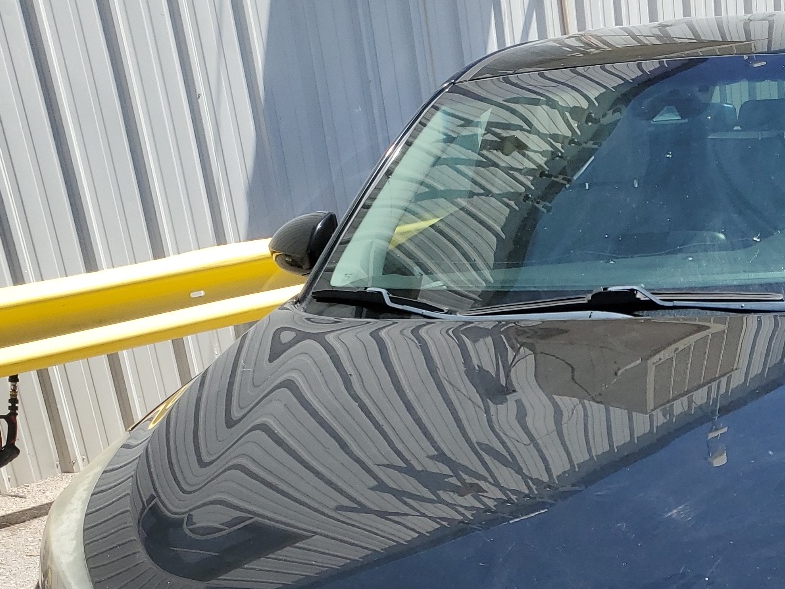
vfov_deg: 26.5
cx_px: 712
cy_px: 549
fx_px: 1202
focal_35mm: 53
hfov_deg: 34.1
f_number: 1.5
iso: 50
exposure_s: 1/2500
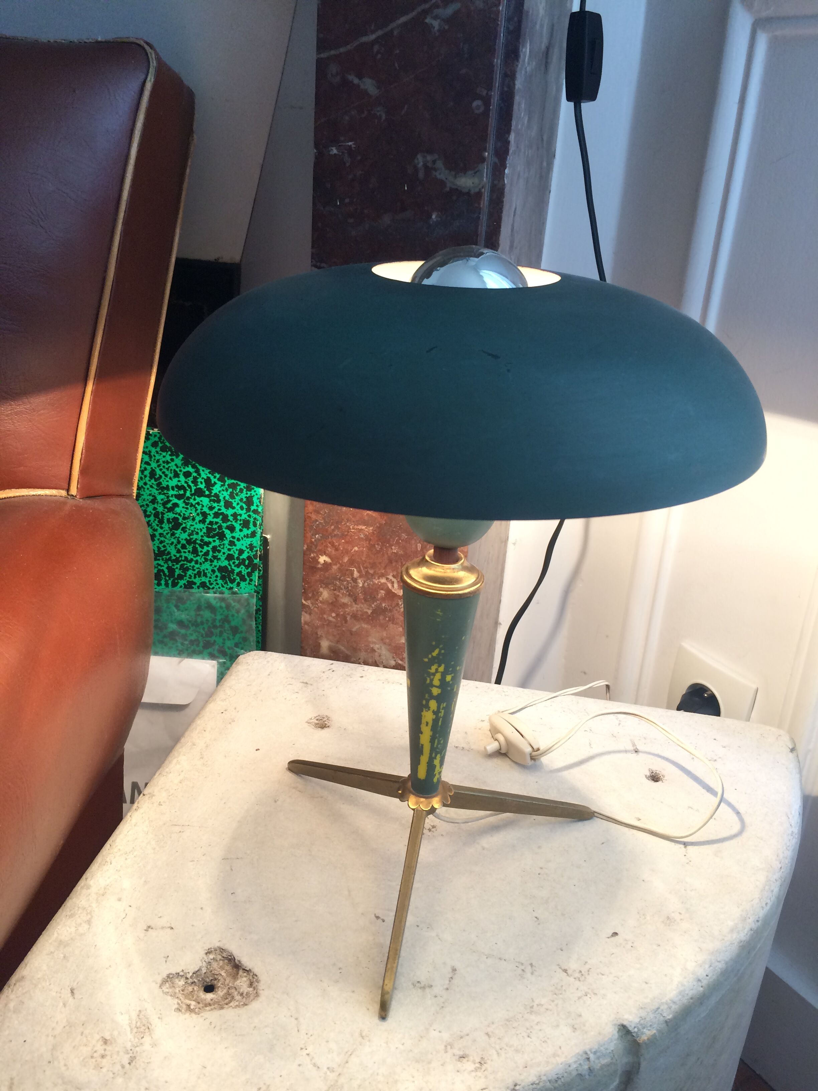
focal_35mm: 29
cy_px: 546
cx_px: 409
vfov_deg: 61.7
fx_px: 914
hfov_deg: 48.2
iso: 50
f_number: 2.2
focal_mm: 4.15
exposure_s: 1/33
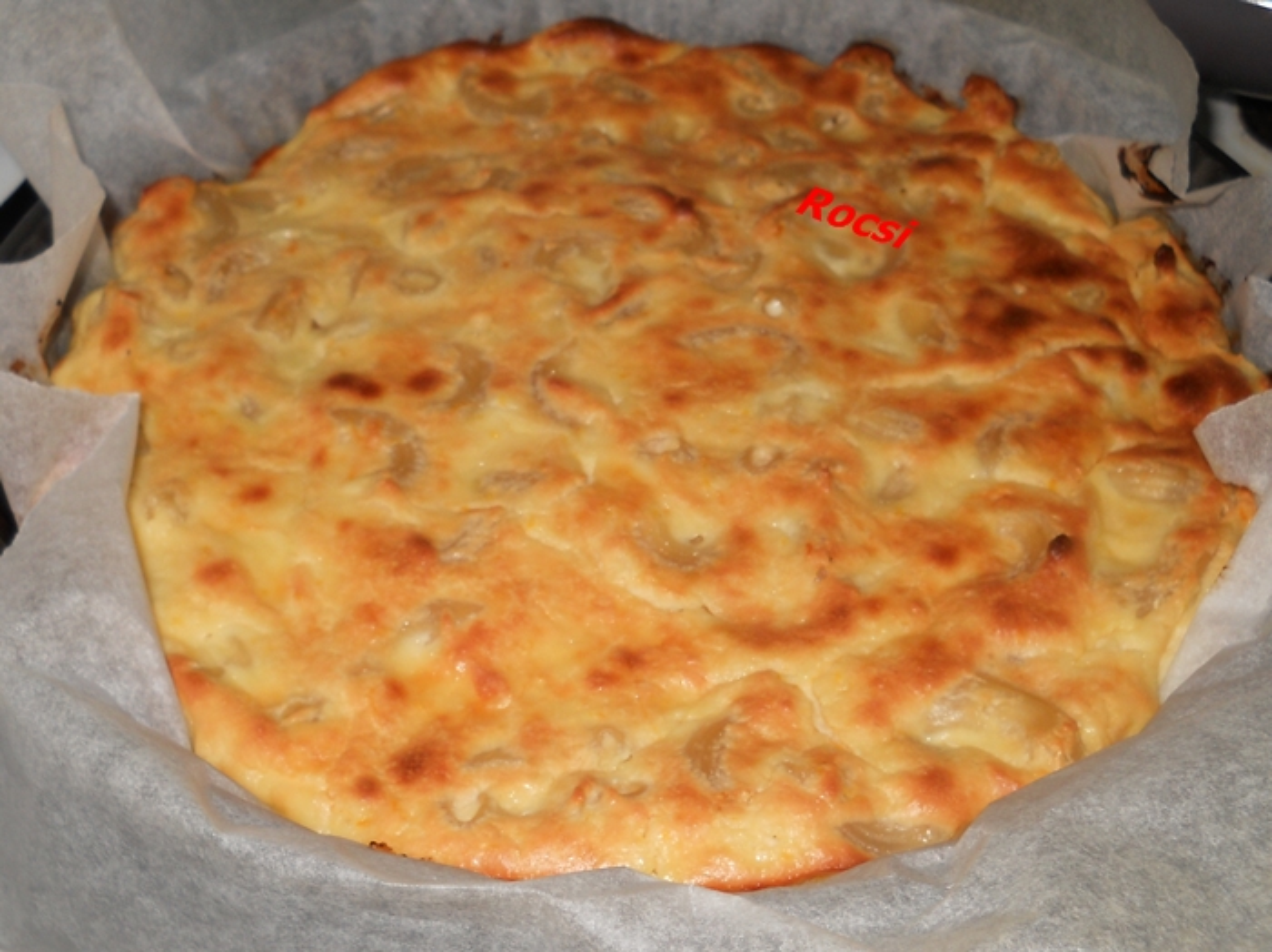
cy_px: 476
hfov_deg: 45.8
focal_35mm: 41
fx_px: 1506
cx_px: 636
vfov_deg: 35.1
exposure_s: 1/30
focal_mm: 6.72
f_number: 5.5
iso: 80
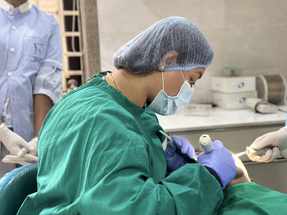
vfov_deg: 29.7
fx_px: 406
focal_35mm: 49
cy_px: 109
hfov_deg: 38.9
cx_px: 142
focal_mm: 6.86
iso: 160
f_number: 1.78
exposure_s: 1/50
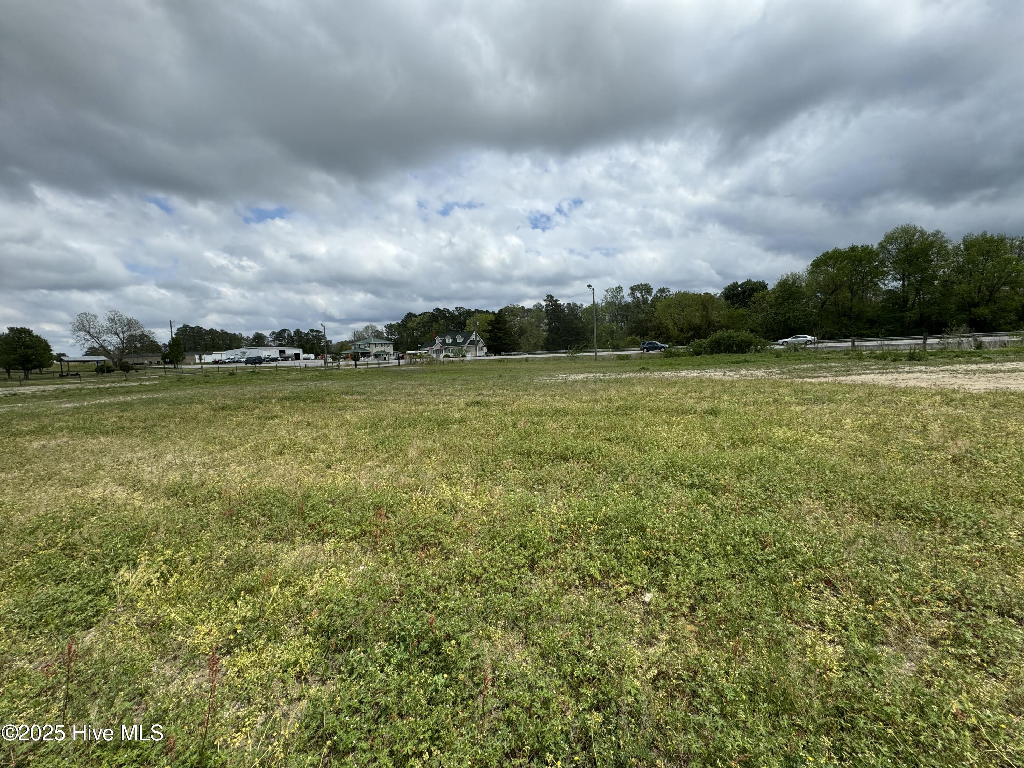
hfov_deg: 102.1
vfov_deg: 85.7
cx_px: 512
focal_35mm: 14
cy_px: 384
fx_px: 414
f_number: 2.2
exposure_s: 1/2985
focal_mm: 2.22
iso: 50
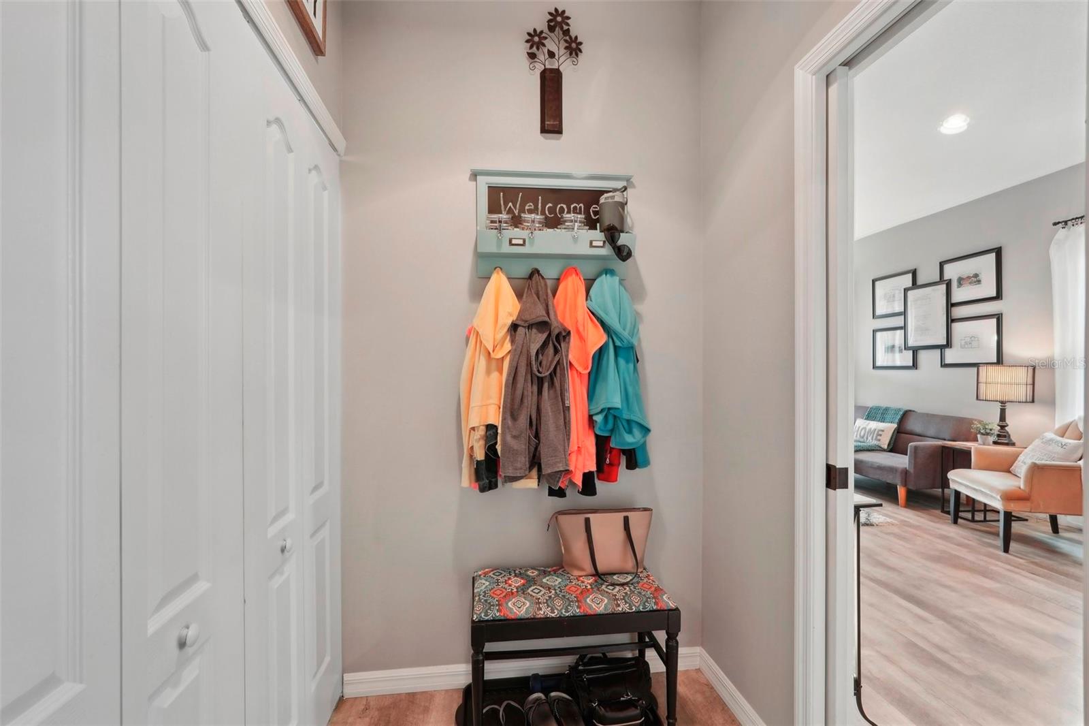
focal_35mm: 16
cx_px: 544
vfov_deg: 73.7
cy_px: 363
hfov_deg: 96.7
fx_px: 484
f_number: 8
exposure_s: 1/2.5
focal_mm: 16
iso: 400
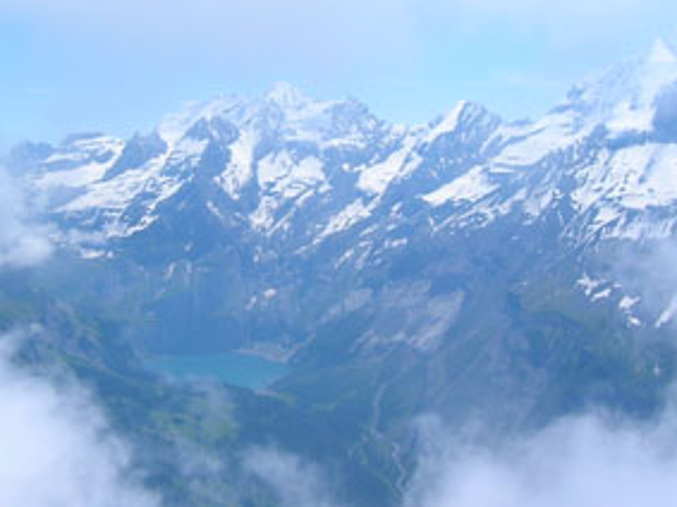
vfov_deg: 26.9
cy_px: 178
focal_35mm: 54
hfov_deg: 35.4
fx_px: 1056
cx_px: 261
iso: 50
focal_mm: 5.7
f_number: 4.9
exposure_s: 1/667
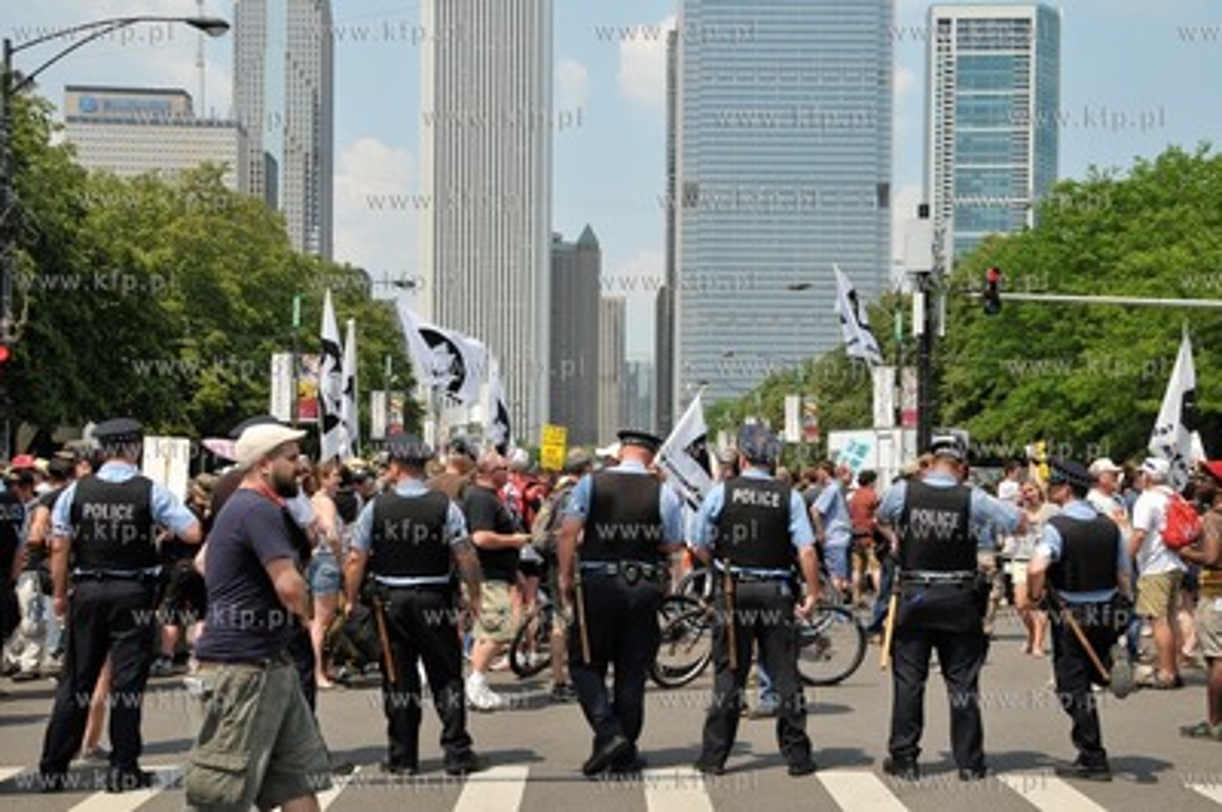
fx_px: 1628
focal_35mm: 48
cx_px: 611
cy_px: 406
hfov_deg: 41.1
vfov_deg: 28.0
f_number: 10
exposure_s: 1/640
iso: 450
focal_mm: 32
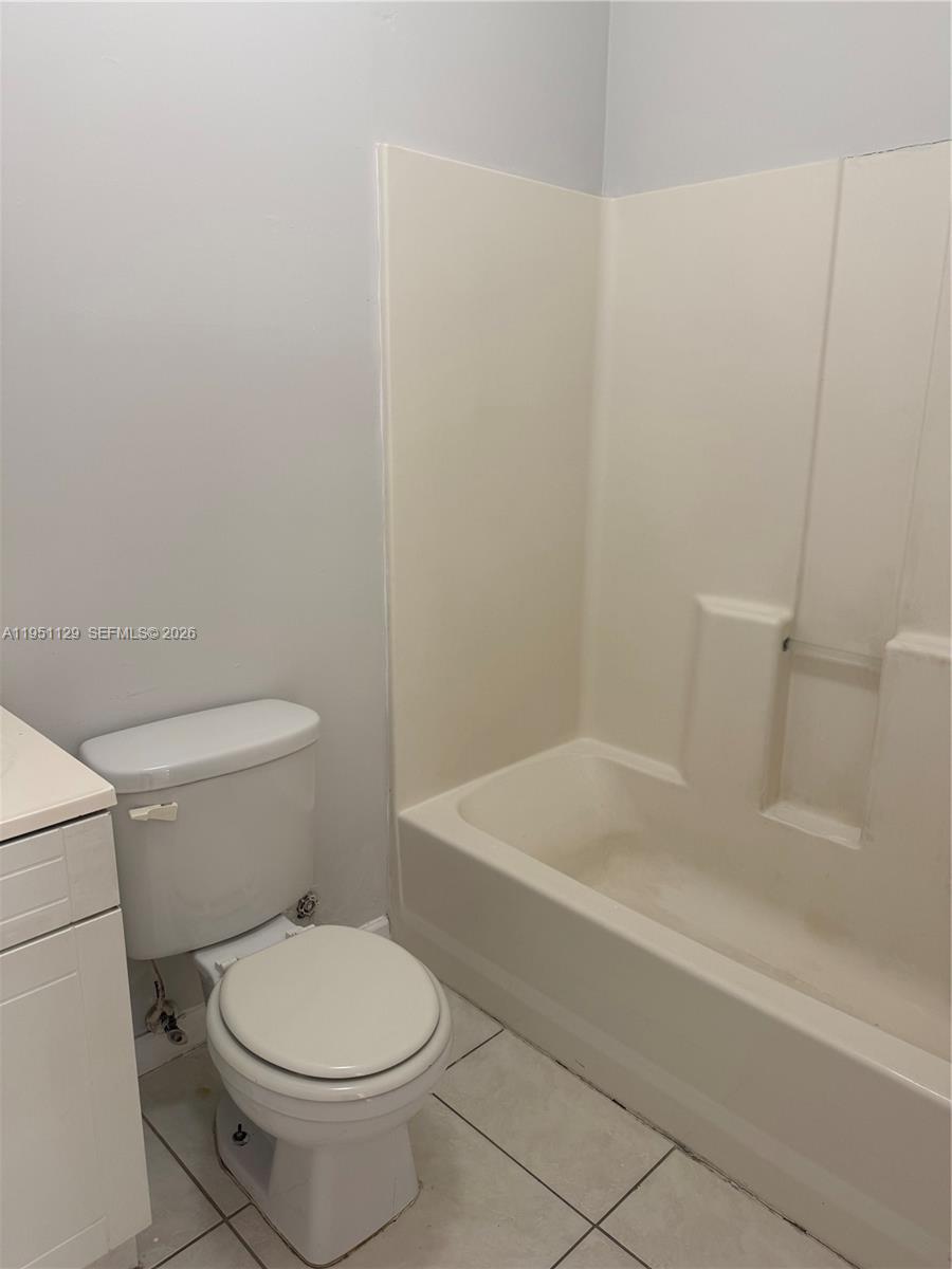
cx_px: 476
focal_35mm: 24
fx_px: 880
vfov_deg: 71.6
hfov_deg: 56.8
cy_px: 634
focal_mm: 6.76
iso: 125
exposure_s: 1/60
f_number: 1.78
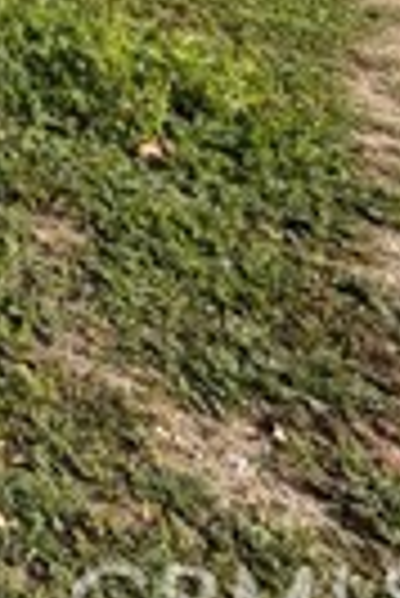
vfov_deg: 21.5
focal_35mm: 70
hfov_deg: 13.4
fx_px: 1164
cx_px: -602
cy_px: -409
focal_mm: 2.22
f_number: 2.2
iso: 20
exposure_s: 1/779
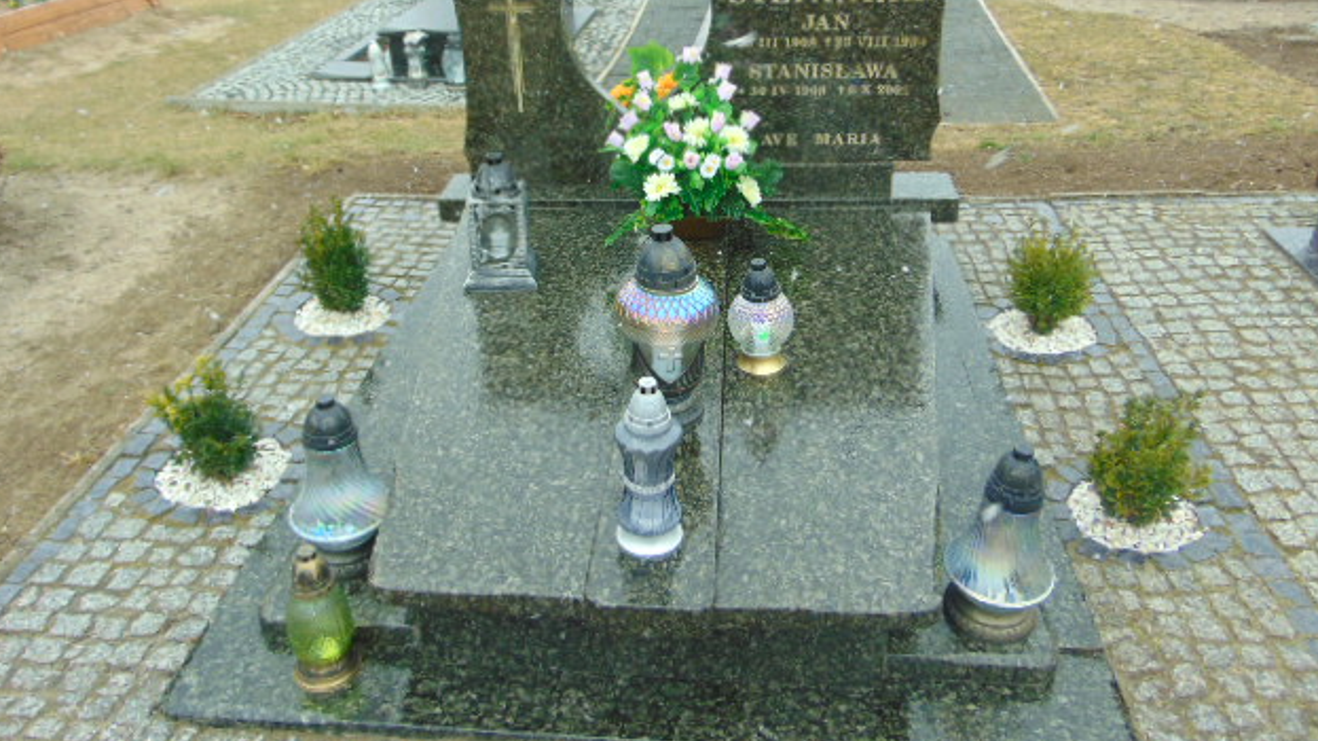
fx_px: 978
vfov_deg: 41.3
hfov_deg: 67.9
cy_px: 299
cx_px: 666
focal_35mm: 28
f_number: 3
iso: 80
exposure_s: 1/160
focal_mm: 4.5
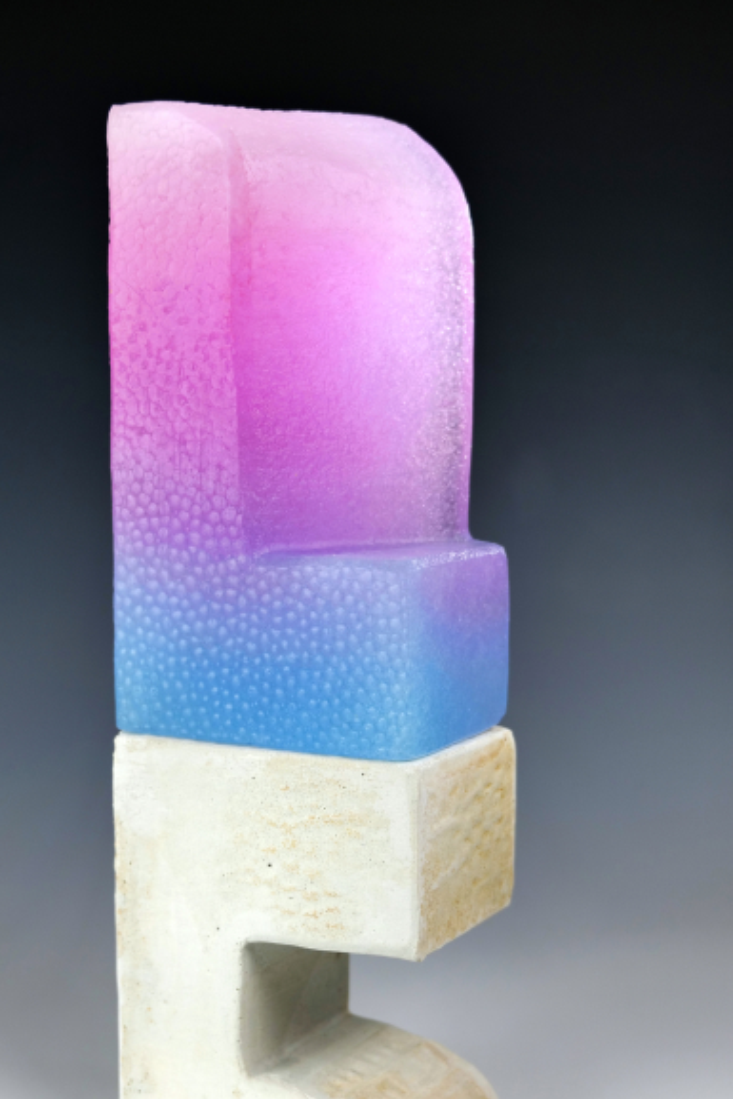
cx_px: 305
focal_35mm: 52
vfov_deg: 38.1
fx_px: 1587
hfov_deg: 26.0
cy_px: 642
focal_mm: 40
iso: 320
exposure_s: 1/60
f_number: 4.8
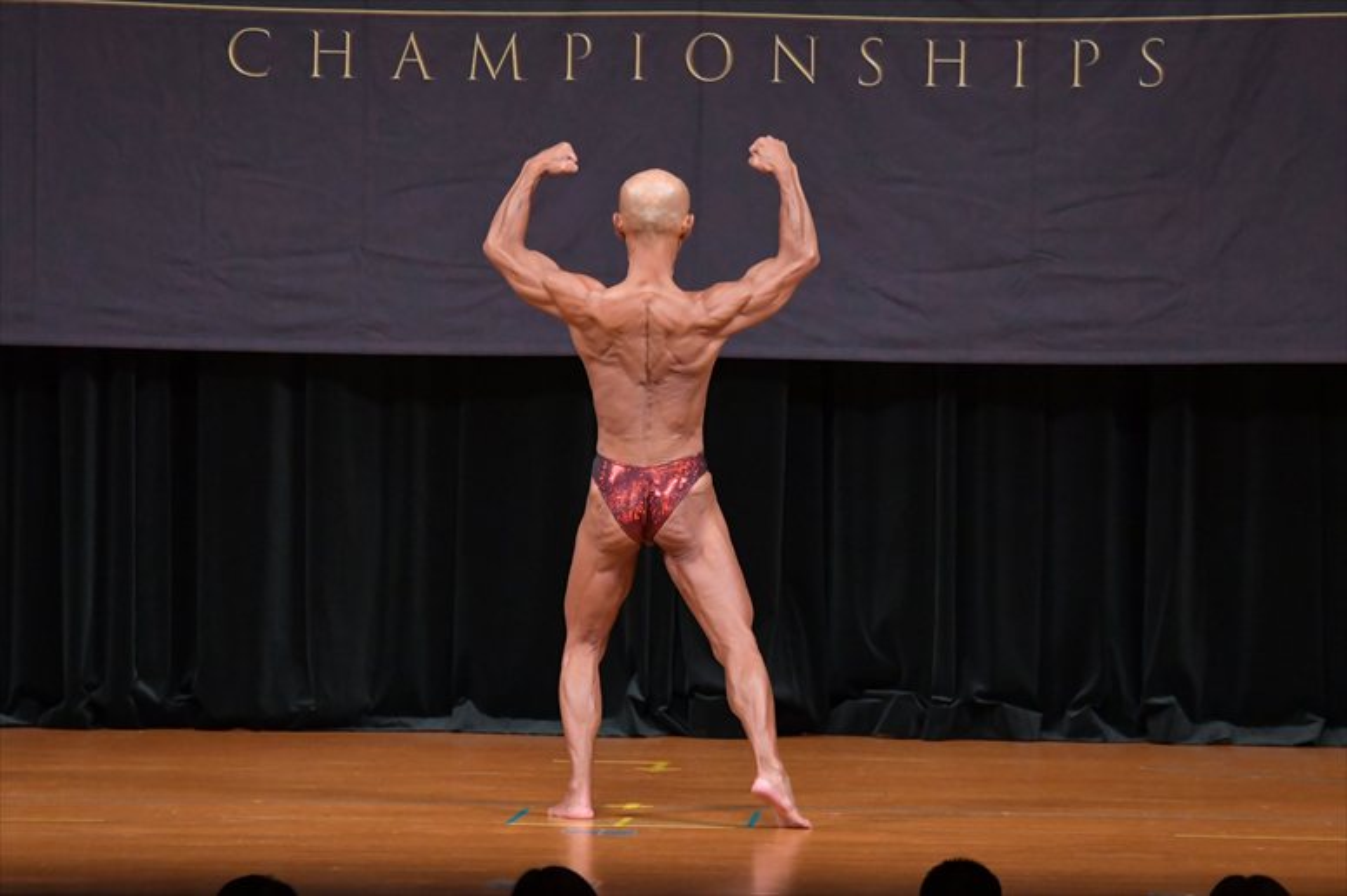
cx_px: 674
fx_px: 8976
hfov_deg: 8.6
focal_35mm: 240
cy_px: 448
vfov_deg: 5.7
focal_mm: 160
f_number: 5.6
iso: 5000
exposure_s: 1/400
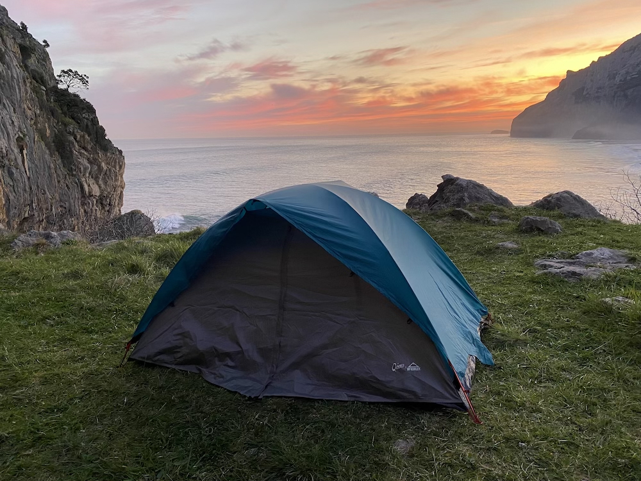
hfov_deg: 67.3
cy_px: 240
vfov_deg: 53.1
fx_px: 481
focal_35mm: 26
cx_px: 320
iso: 125
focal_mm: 4.25
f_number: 1.8
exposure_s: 1/81
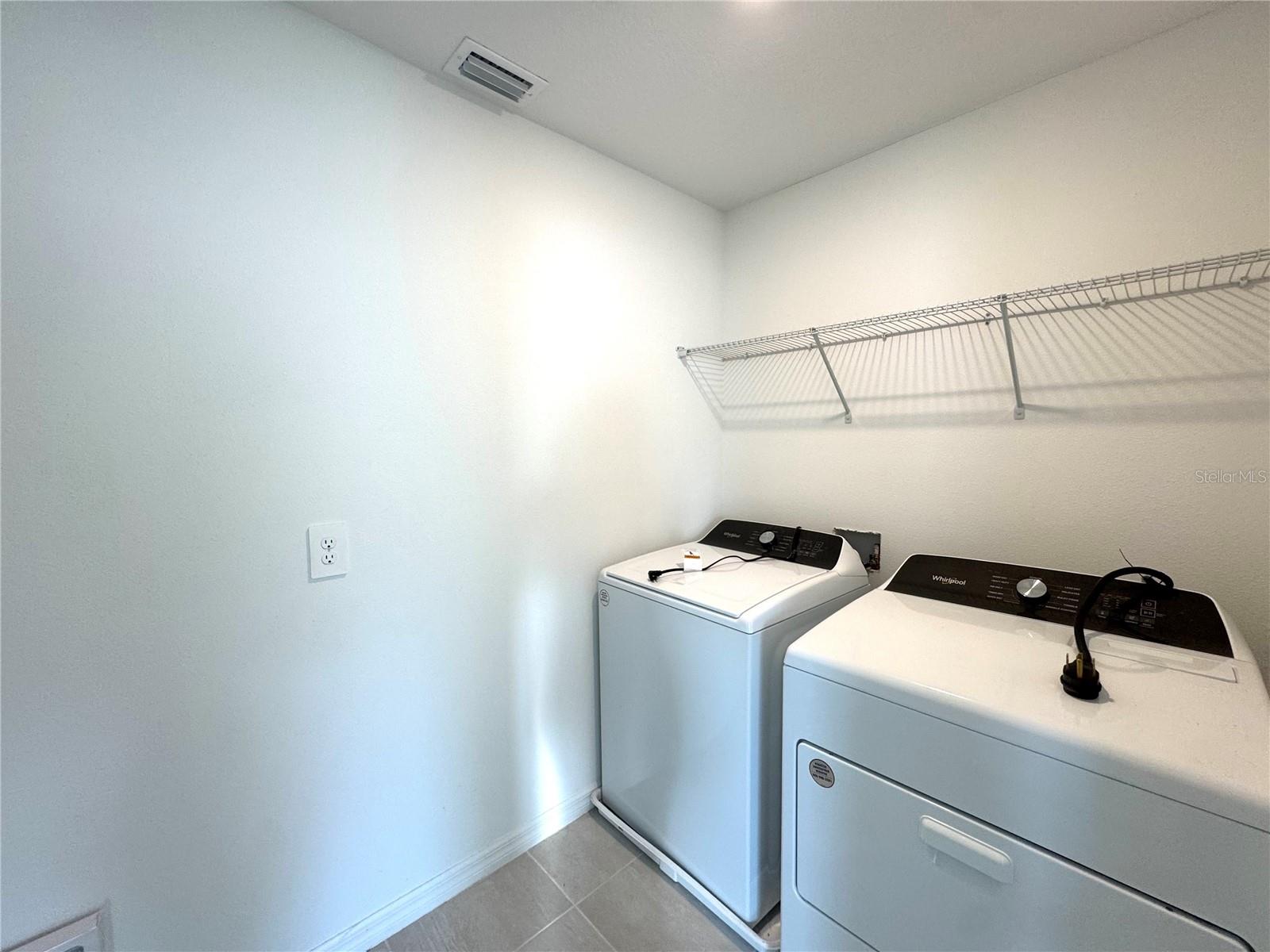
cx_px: 635
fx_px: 514
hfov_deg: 102.1
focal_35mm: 14
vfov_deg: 85.7
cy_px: 476
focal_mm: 2.22
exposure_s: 1/120
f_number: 2.2
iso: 125
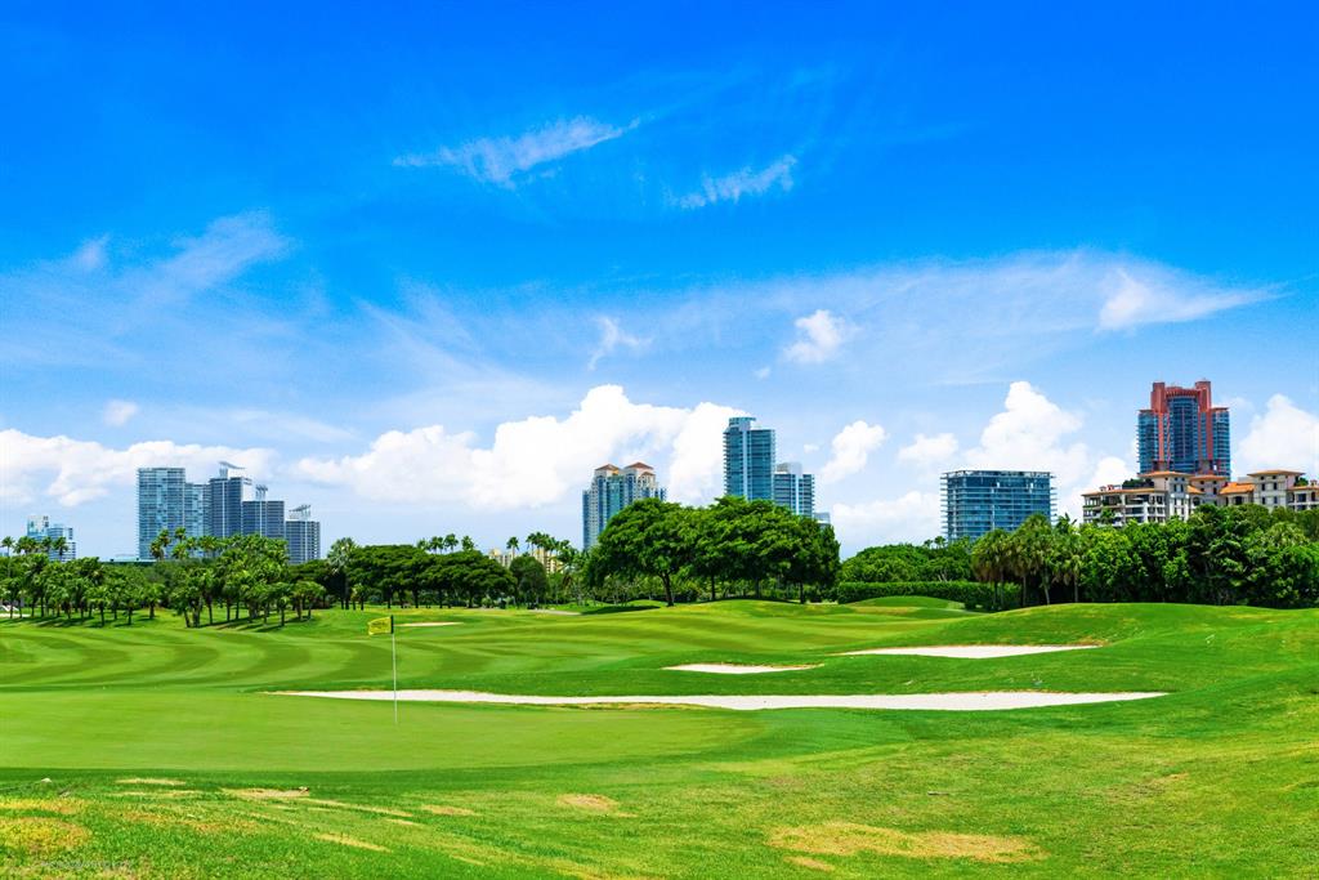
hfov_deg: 43.6
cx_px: 660
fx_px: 1649
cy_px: 440
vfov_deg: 29.9
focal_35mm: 45
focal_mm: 45
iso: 400
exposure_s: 1/2000
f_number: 7.1
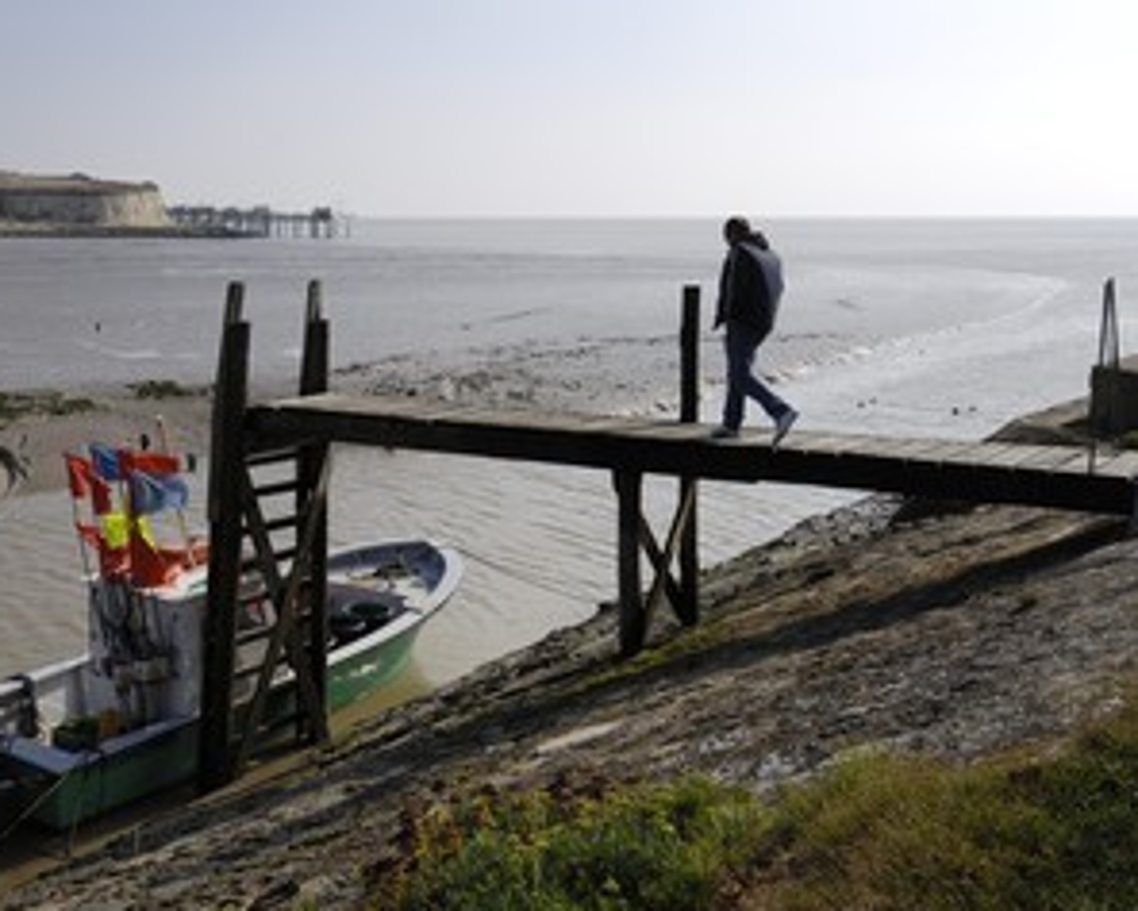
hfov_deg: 45.5
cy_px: 411
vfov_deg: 37.3
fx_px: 1348
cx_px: 448
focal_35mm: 40
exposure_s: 1/160
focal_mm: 20
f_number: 13
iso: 100
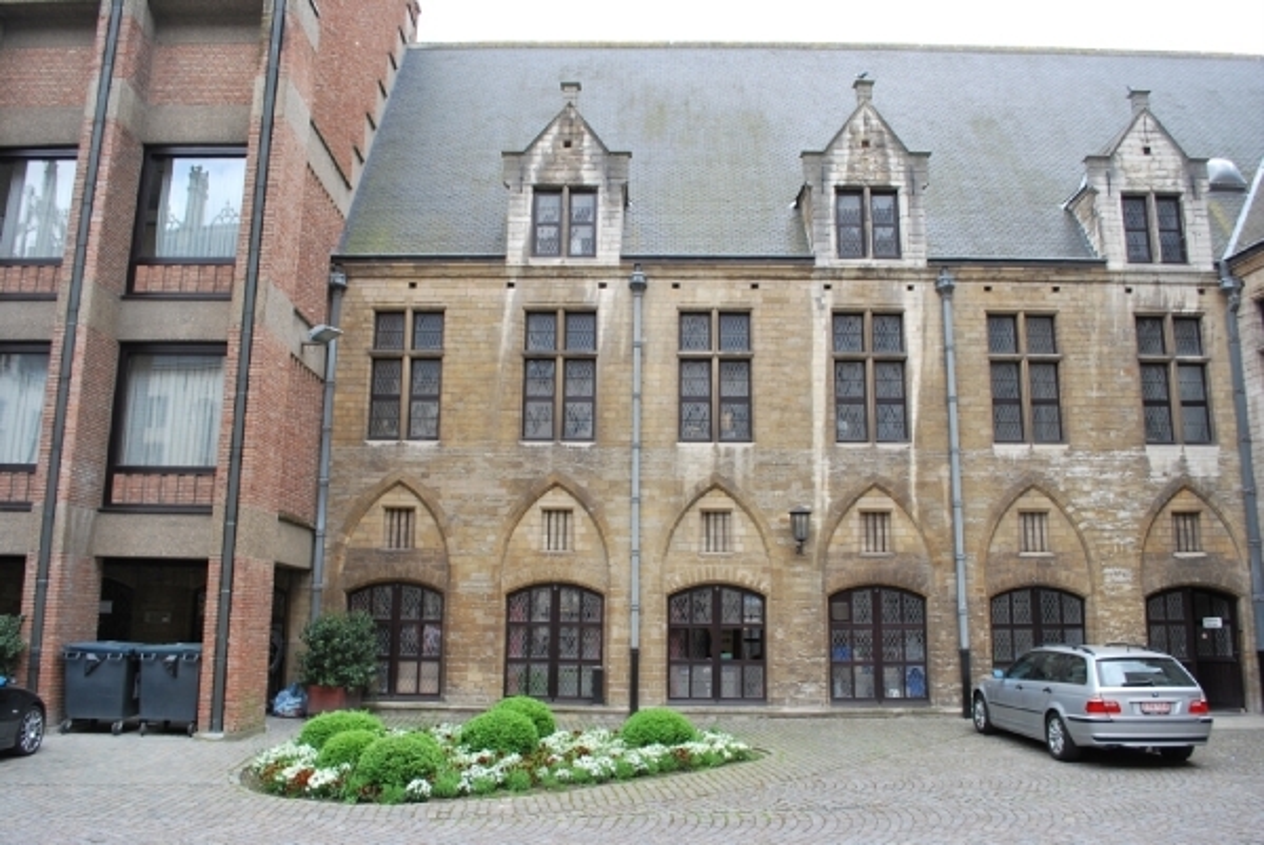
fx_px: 949
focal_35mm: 27
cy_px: 422
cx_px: 632
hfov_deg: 67.3
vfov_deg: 48.0
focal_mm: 18
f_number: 5.6
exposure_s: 1/125
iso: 200
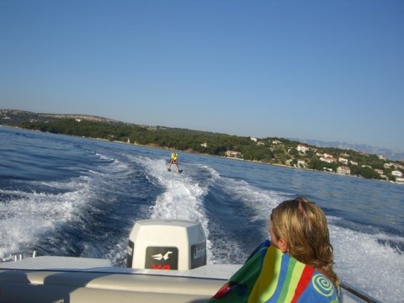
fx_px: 443
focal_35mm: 38
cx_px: 202
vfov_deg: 37.7
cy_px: 152
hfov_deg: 49.0
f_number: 4.3
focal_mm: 6.2
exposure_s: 1/800
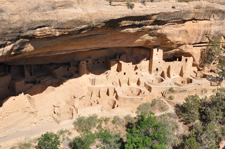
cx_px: 112
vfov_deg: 36.8
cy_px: 74
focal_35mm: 36
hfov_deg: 53.2
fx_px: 225
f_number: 10
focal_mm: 24
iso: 200
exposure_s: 1/400
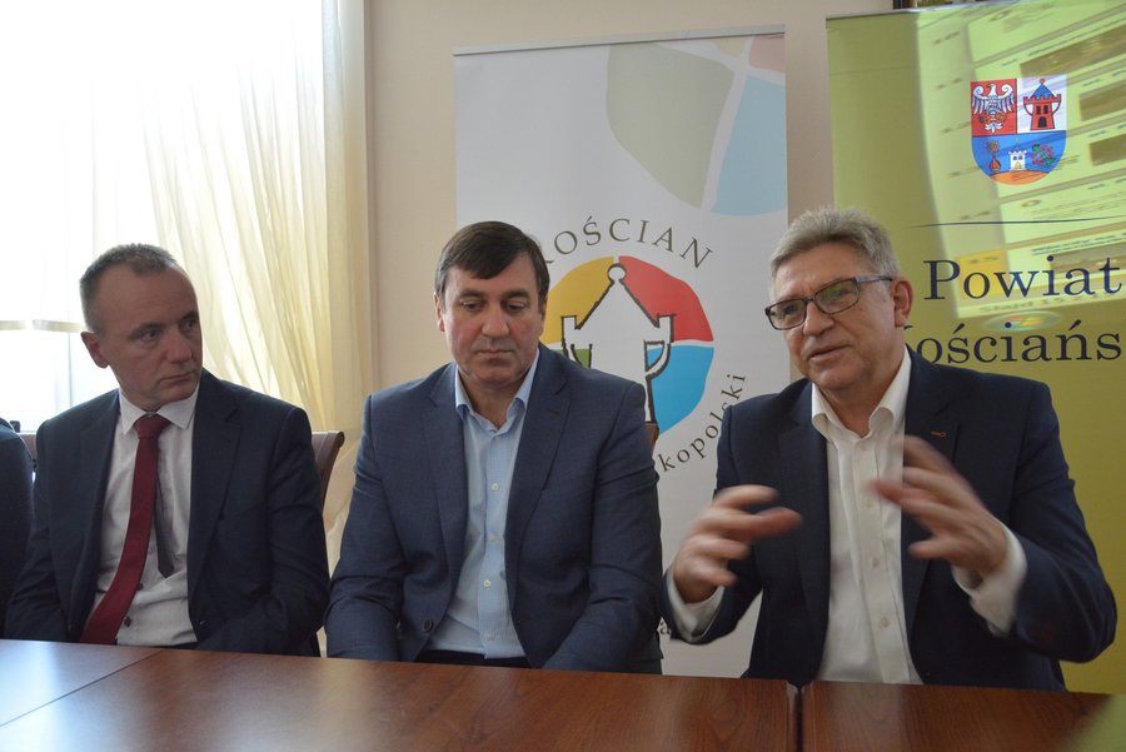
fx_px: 1033
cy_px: 376
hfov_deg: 57.2
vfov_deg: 40.0
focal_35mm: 33
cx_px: 563
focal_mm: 22
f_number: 3.8
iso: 1600
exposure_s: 1/30
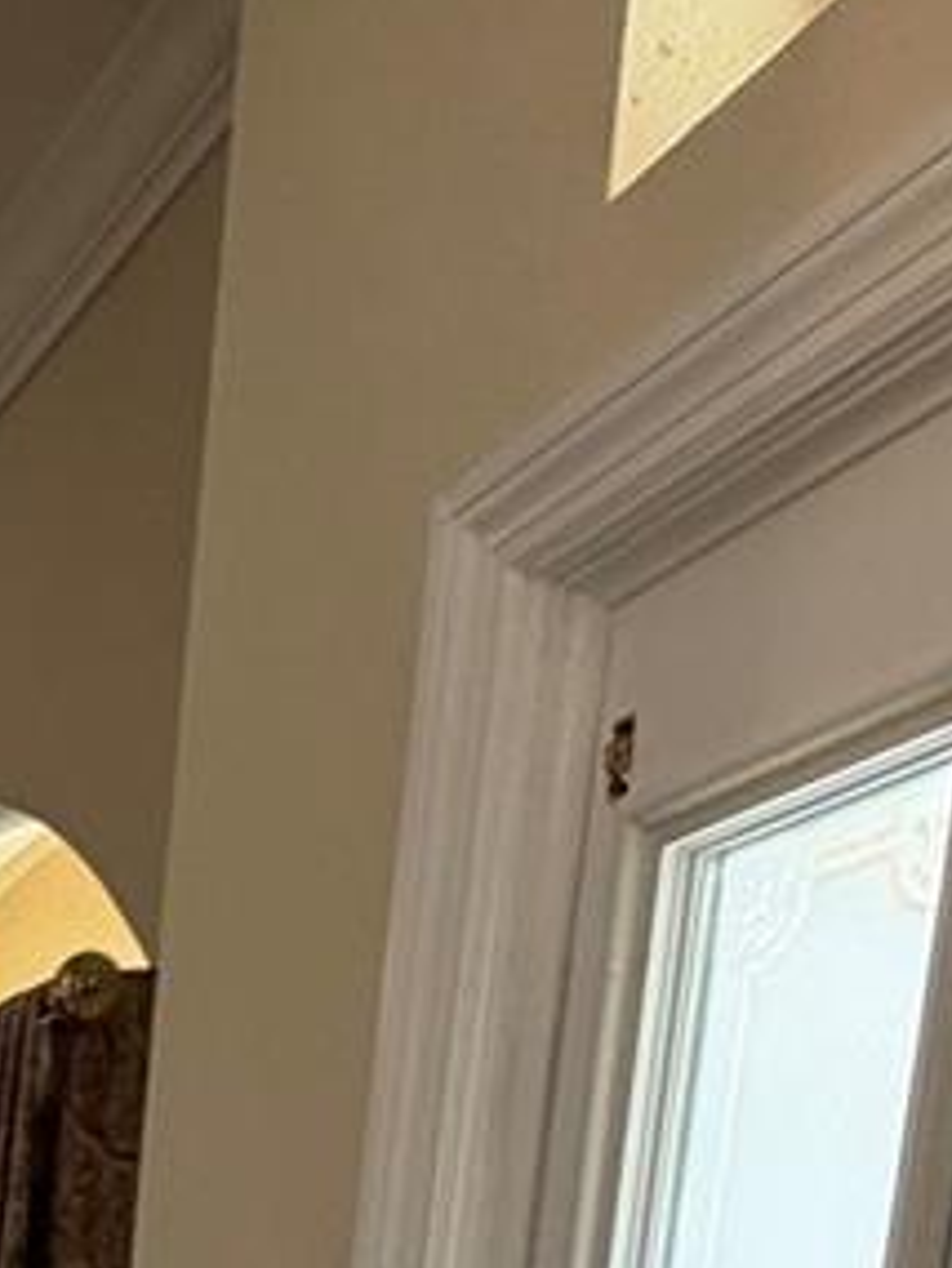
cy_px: 1913
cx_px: -956
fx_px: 2162
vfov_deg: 24.9
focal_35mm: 59
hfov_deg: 17.6
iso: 200
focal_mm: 2.22
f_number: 2.2
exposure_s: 1/60
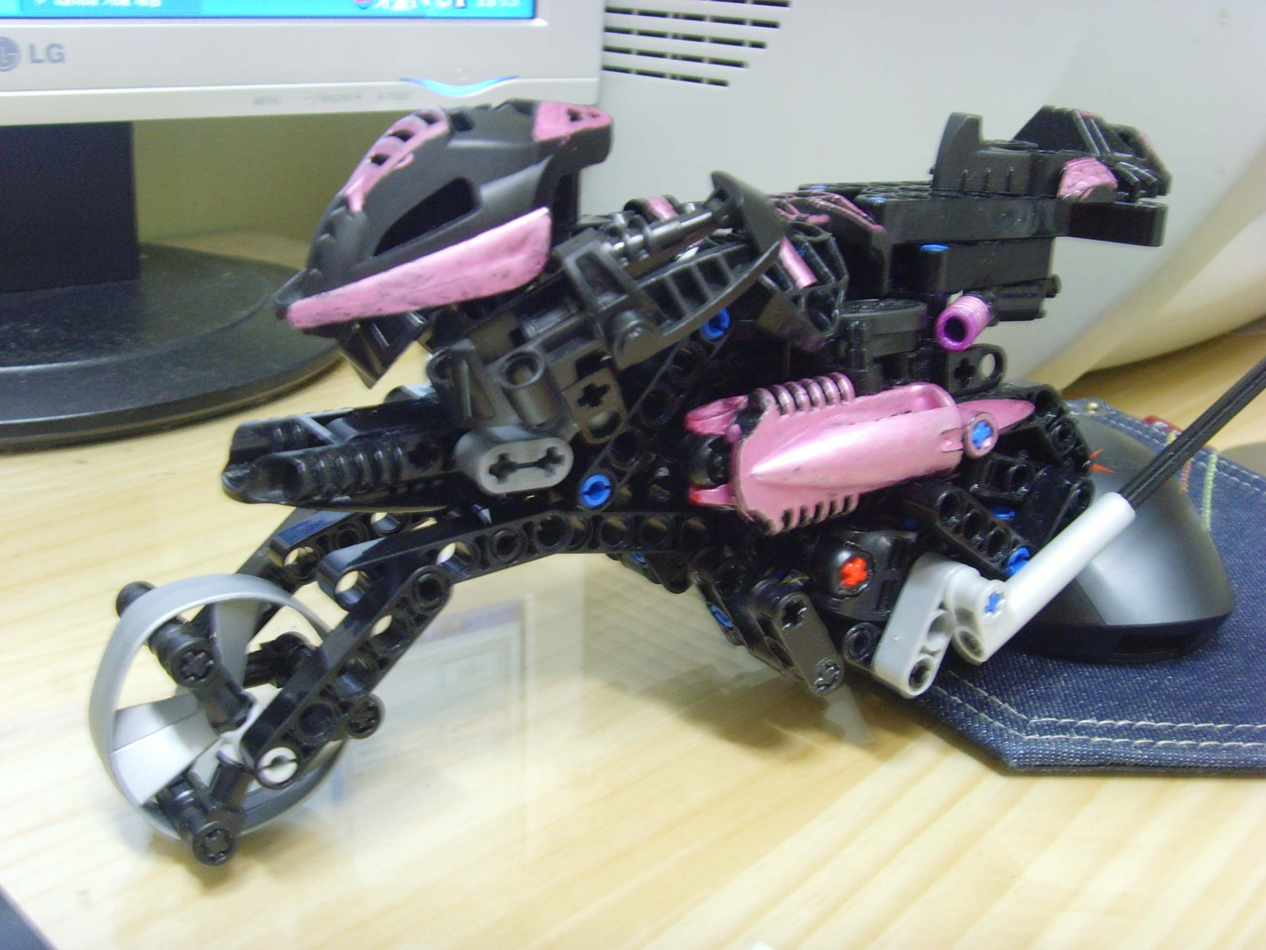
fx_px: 1426
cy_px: 475
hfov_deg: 47.9
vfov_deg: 36.8
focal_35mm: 39
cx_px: 633
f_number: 3.5
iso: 200
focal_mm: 6.6
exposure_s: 1/8
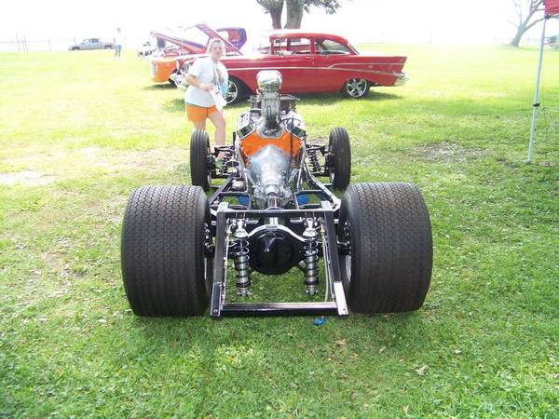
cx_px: 280
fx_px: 581
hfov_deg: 51.4
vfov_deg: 39.7
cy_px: 210
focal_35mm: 36
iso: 68
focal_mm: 5.85
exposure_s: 1/160
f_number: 2.8
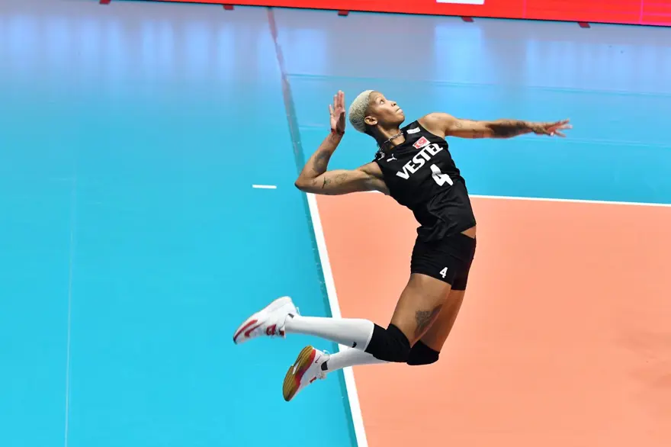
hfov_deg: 15.9
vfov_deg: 10.6
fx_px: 2403
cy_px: 224
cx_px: 336
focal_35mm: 129
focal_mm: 86
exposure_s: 1/500
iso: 2500
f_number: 4
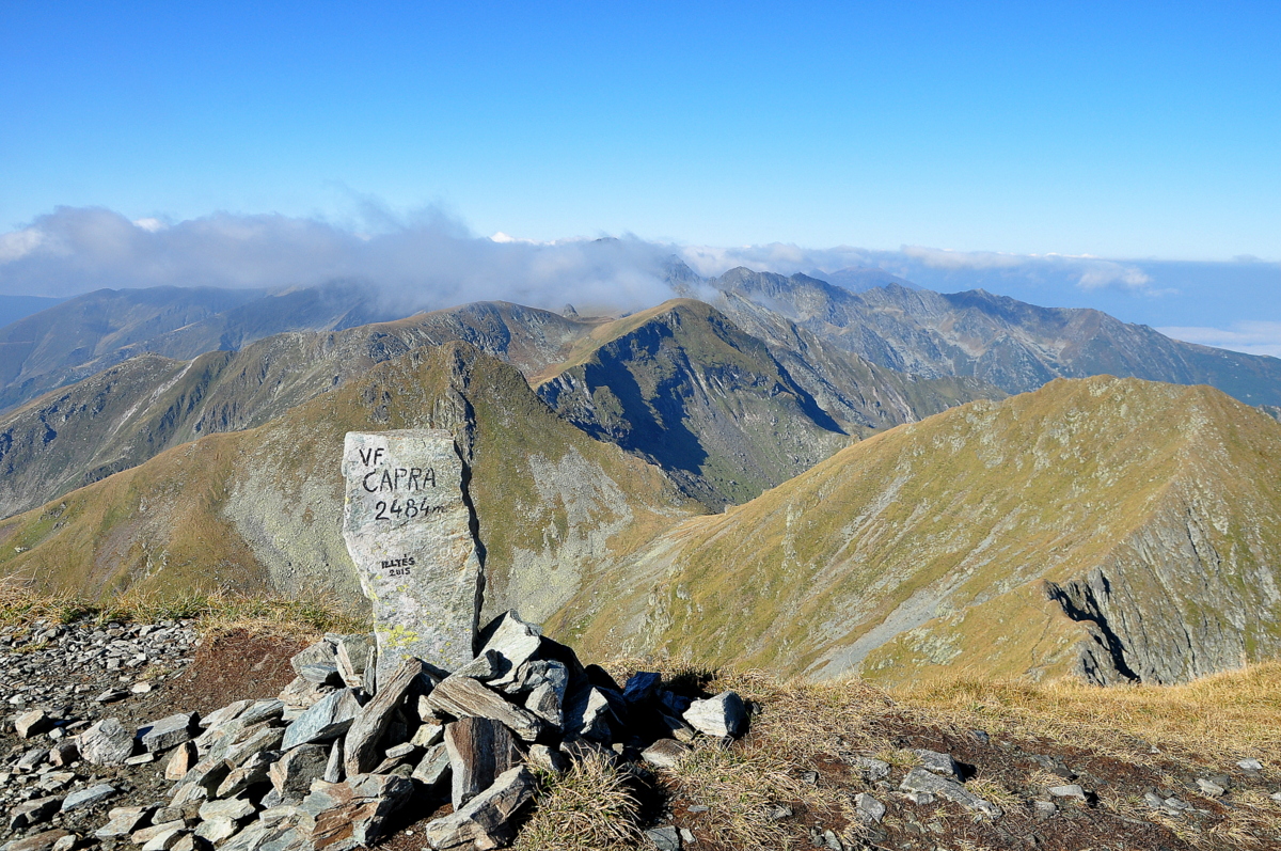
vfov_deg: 41.6
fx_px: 1119
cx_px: 640
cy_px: 426
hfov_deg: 59.6
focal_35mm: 32
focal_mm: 21
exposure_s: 1/500
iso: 400
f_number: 11
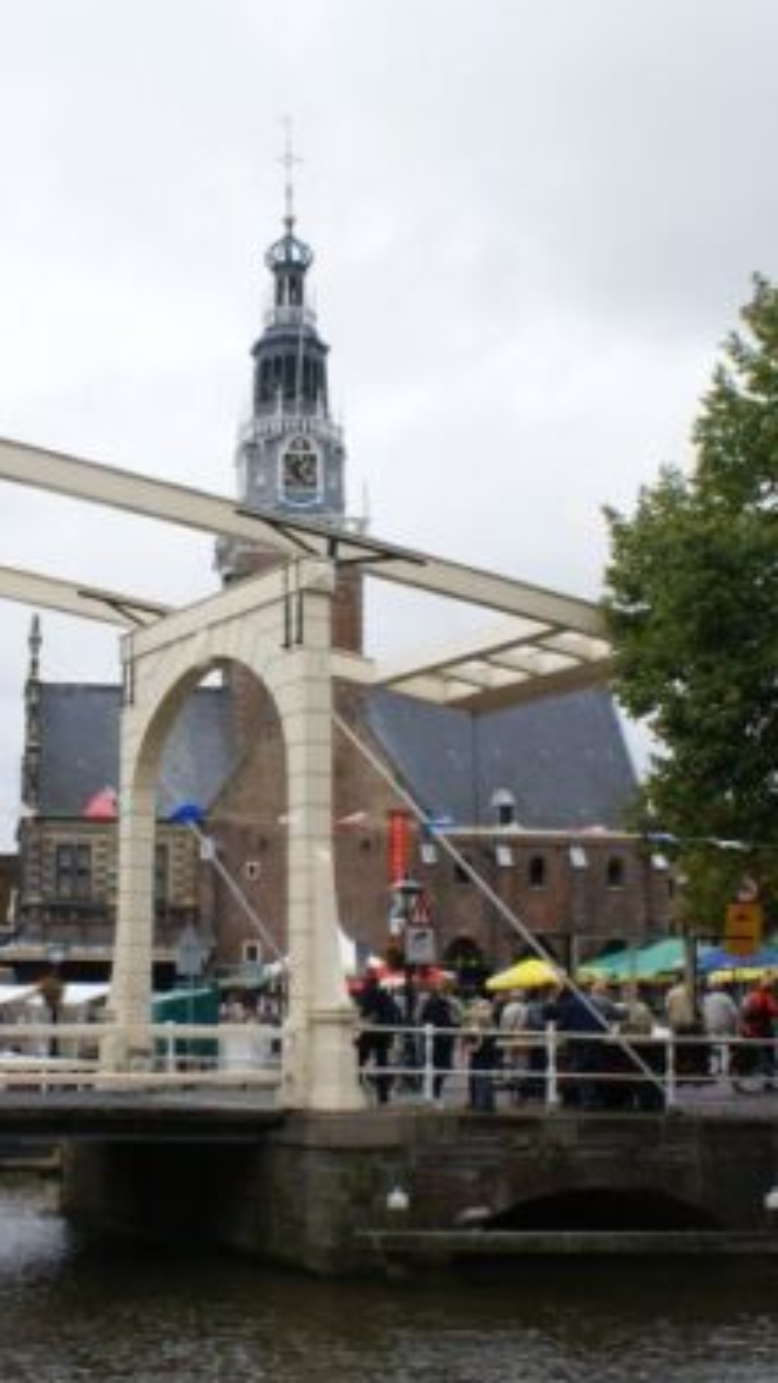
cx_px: 261
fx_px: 1761
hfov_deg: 24.8
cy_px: 695
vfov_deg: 42.9
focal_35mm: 48
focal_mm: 20
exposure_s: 1/100
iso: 100
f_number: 10
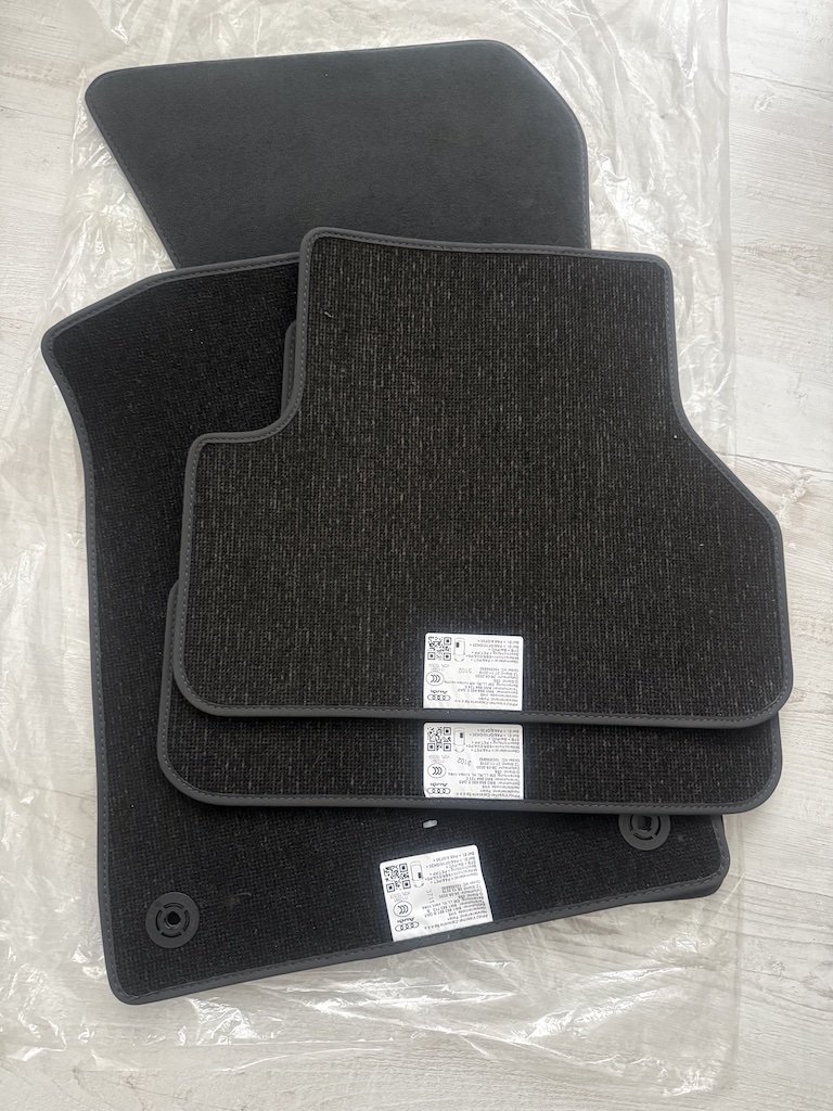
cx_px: 416
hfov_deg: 56.8
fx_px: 770
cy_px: 556
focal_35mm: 24
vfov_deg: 71.6
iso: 800
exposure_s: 1/41
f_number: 1.78
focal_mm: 6.76
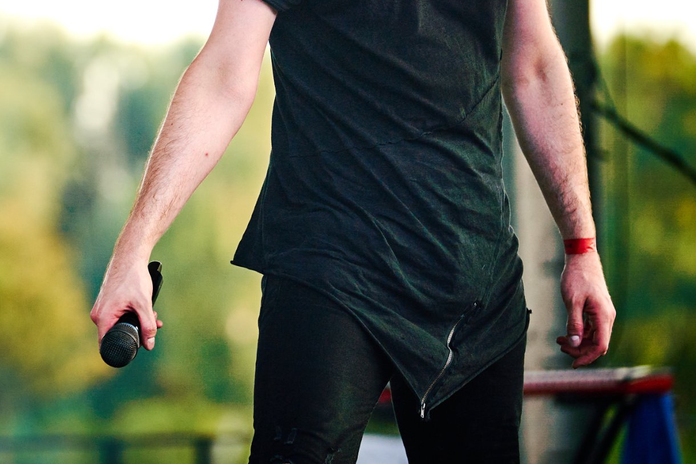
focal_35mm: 277
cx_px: 155
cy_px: 70
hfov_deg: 7.4
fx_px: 5354
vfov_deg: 5.0
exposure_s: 1/400
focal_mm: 132
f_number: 2.8
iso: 100
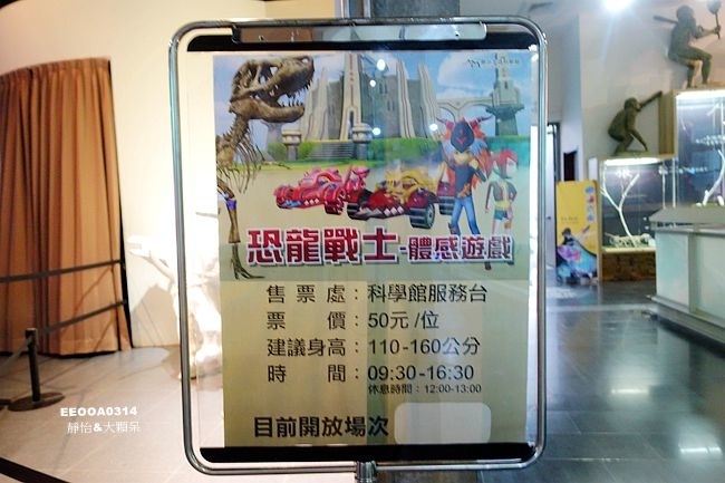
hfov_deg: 73.8
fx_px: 483
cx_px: 362
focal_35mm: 24
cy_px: 242
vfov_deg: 53.1
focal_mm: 8.8
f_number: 1.8
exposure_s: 1/15
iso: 800
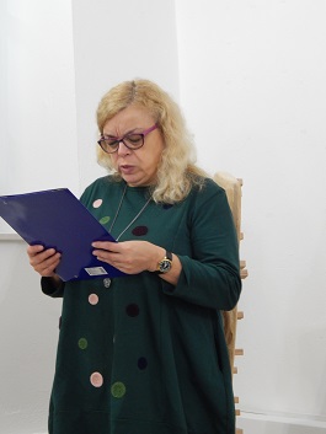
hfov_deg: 19.4
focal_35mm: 76
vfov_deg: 25.7
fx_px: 954
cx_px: 163
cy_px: 217
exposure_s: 1/8
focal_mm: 13.5
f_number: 4.2
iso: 450
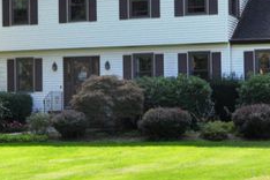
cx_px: 152
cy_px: 9
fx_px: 480
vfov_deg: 20.7
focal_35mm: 64
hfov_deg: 31.4
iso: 1250
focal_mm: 20
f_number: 8
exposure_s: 1/500
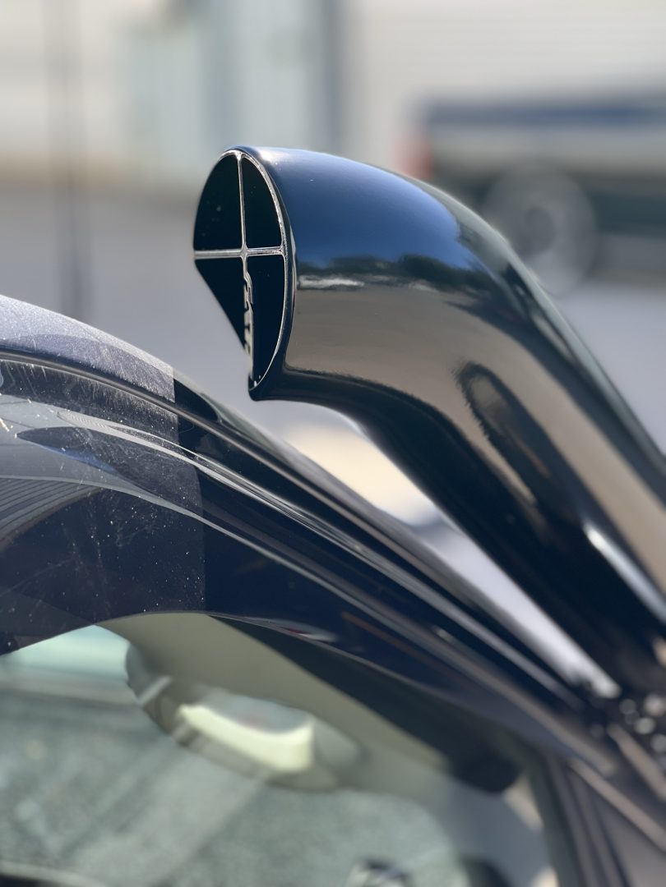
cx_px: 333
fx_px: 1975
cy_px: 444
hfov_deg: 19.1
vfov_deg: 25.3
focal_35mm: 77
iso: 25
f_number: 2.8
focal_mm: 9
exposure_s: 1/162
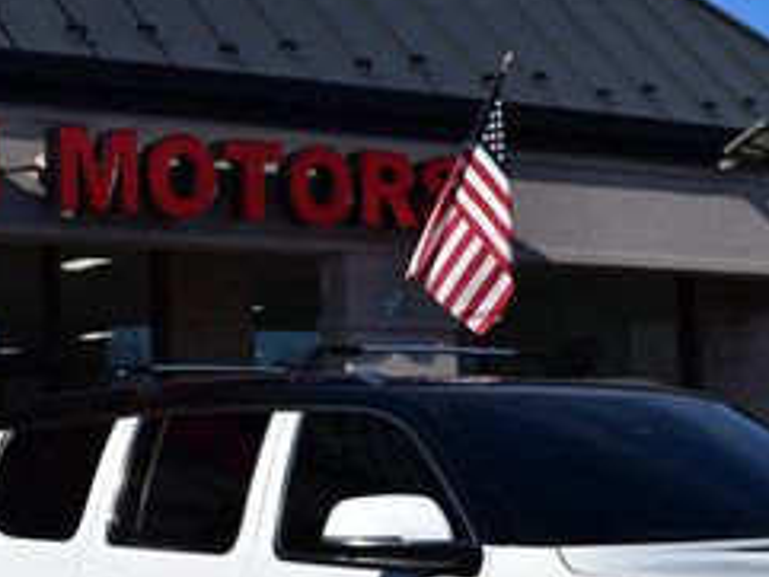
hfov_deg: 21.2
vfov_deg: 15.8
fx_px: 2045
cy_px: 551
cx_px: 214
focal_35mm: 92
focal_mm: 24
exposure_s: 1/640
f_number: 11
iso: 200
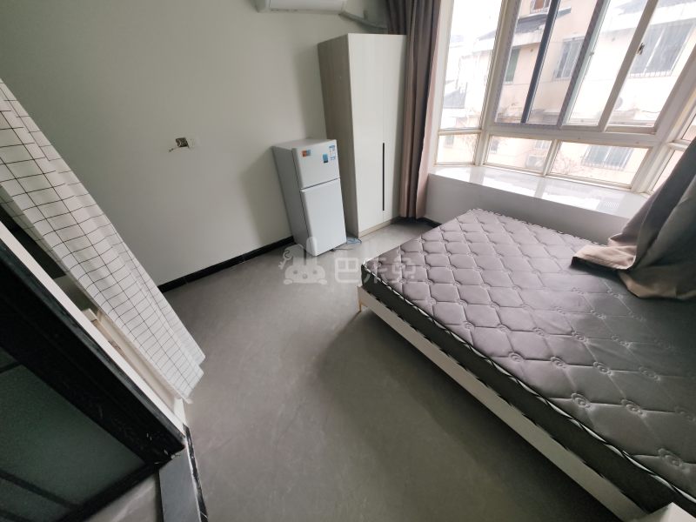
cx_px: 348
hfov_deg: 106.2
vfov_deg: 89.9
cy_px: 261
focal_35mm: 13
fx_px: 261
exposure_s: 1/44.2
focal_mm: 2.39
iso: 70
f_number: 2.2
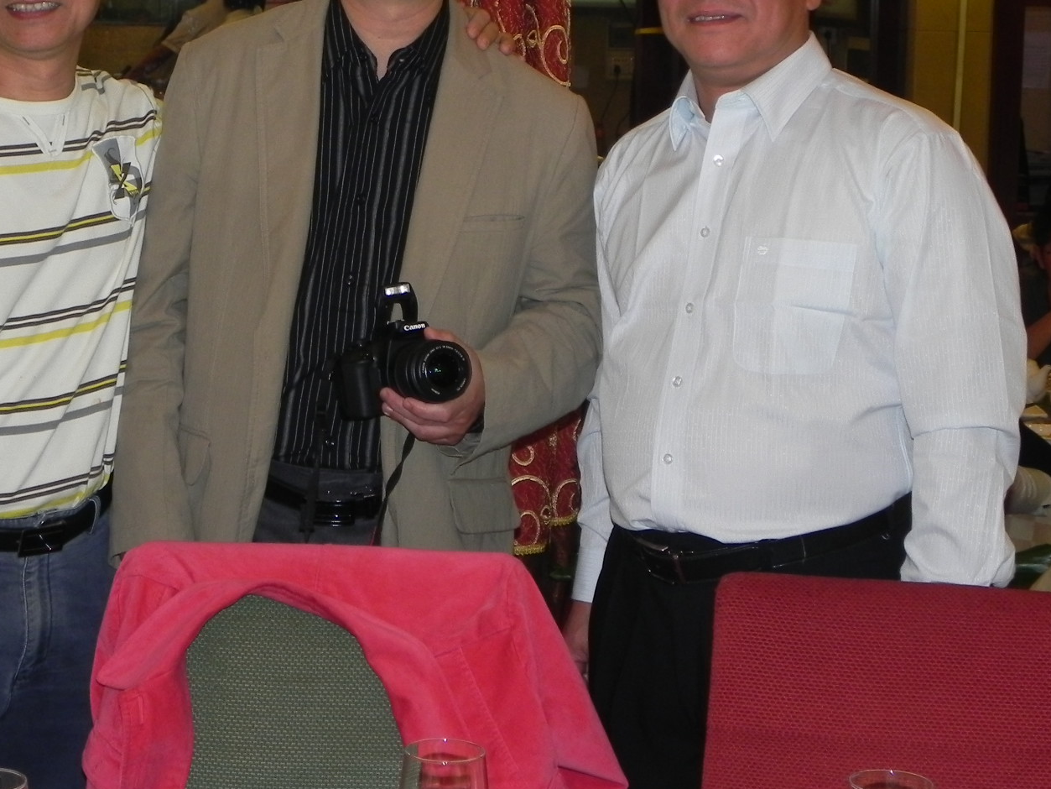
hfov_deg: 22.9
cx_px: 329
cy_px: 188
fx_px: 2581
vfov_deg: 17.3
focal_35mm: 85
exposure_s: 1/30
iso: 200
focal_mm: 9.2
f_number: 3.5
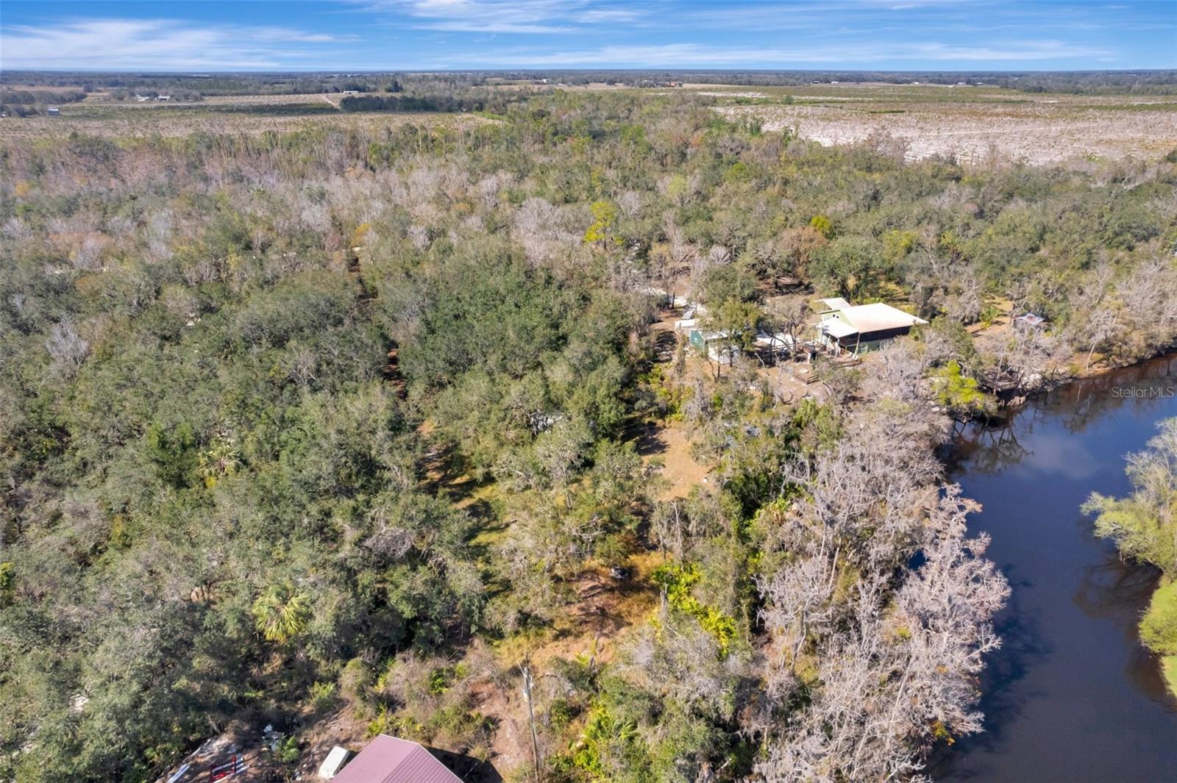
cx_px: 588
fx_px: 719
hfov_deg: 78.6
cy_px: 392
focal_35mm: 22
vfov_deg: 57.2
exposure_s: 1/2500
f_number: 2.8
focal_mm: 8.38
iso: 150
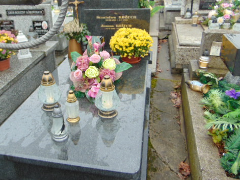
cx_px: 89
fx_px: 236
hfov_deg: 53.3
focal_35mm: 34
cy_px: 74
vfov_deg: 41.6
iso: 80
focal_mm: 4.5
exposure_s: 1/60
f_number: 3
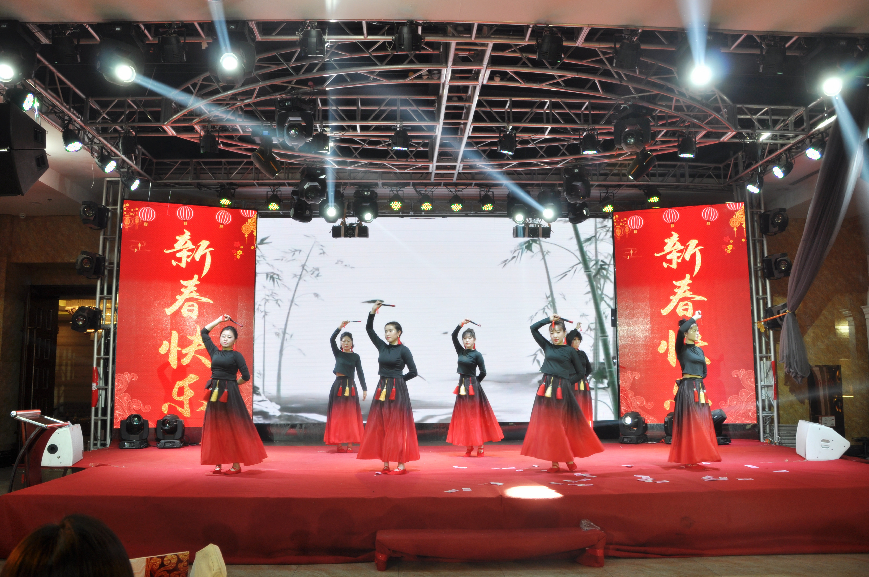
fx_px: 651
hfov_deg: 67.4
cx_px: 434
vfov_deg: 47.8
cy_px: 288
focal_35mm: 27
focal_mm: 18
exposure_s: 1/30
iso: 200
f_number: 5.6
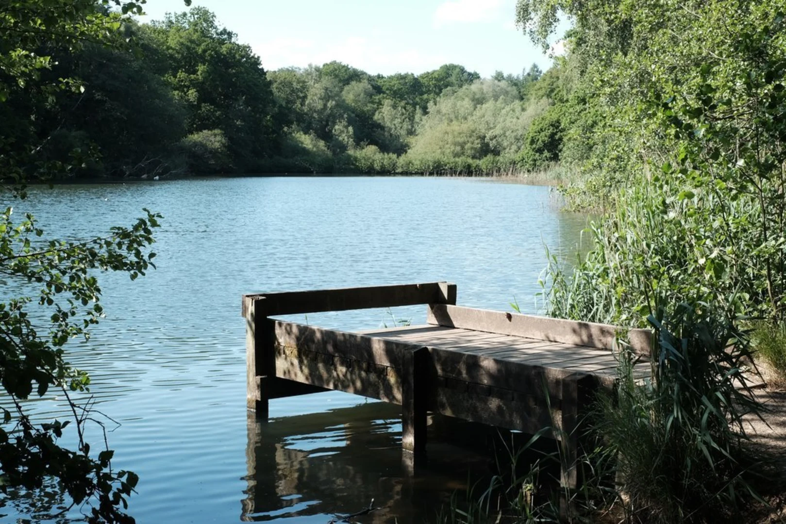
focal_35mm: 53
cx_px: 393
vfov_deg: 25.5
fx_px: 1157
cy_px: 262
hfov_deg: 37.5
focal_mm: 35
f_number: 13
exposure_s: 1/180
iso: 800
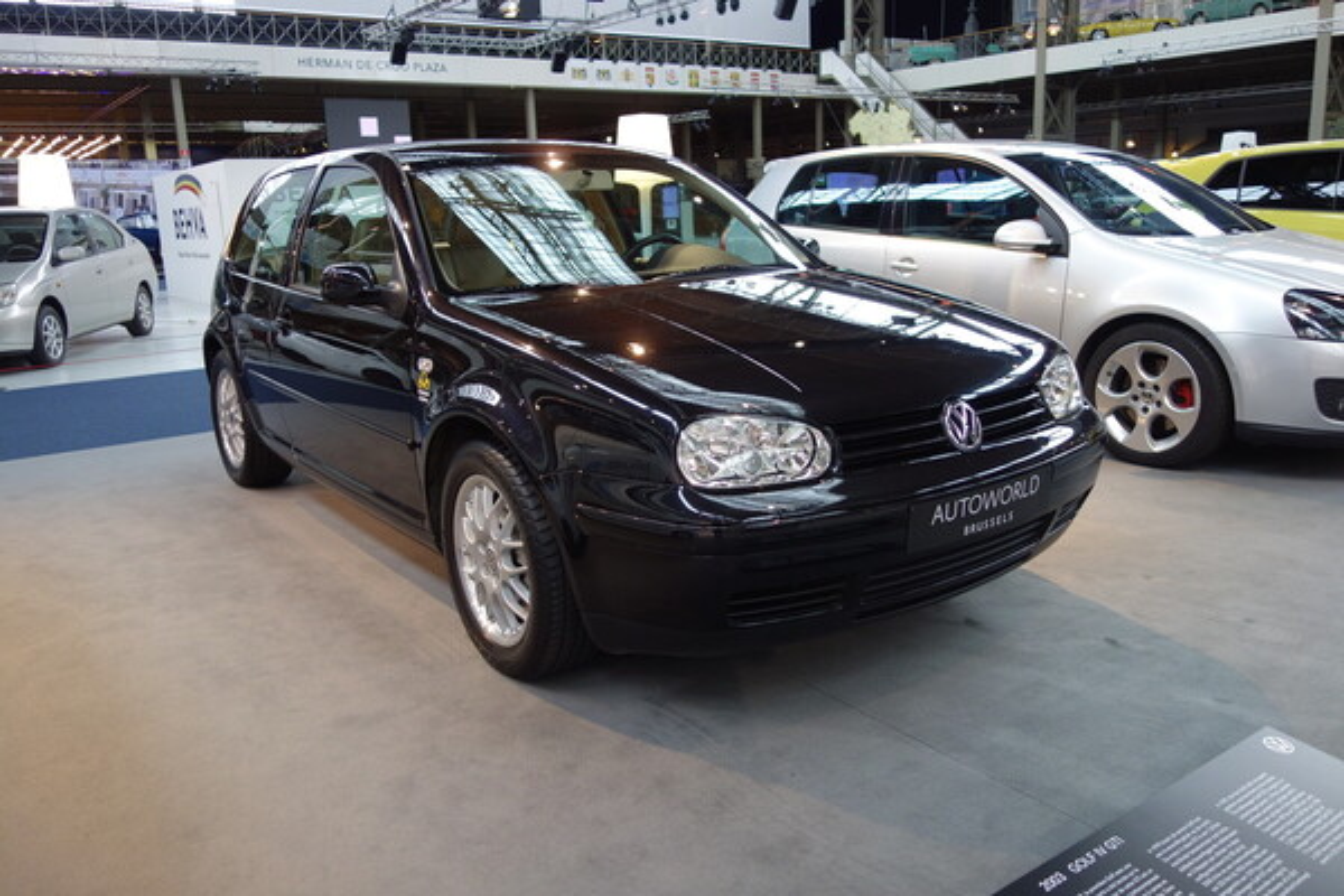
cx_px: 672
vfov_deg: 46.4
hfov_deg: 65.5
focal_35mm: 28
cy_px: 448
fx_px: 1045
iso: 125
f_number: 1.8
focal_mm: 10.4
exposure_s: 1/60
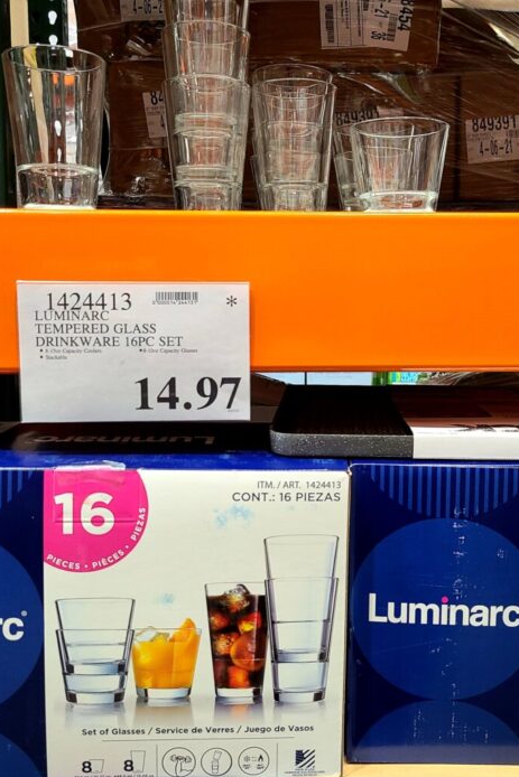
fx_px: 800
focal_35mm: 37
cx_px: 311
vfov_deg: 51.9
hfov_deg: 35.8
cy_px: 381
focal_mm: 5.4
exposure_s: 1/59.2
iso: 160
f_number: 1.8
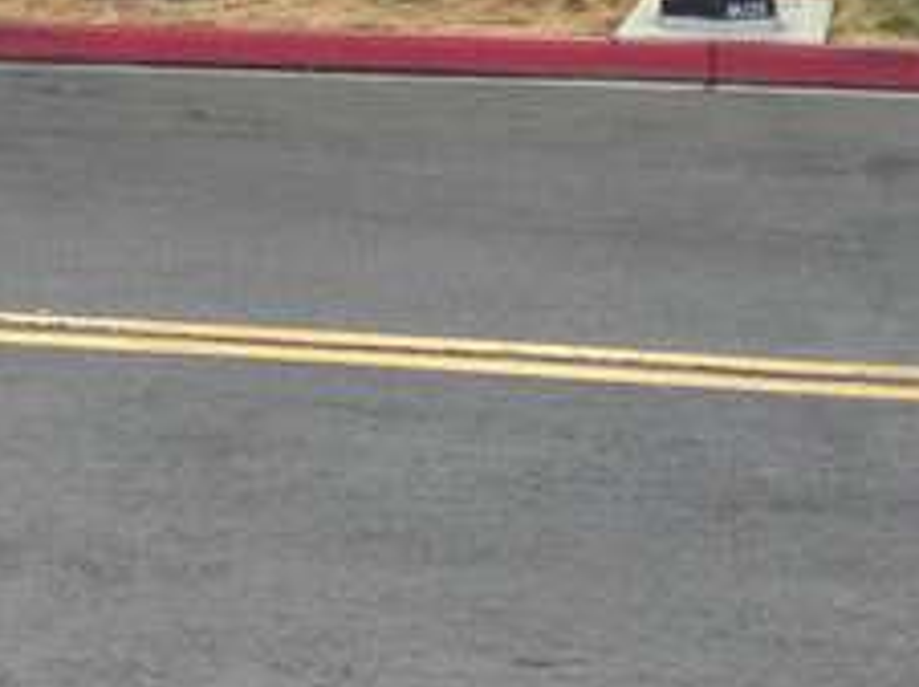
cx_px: 53
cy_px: -199
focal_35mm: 117
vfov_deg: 12.3
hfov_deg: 16.6
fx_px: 3103
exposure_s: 1/159
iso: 50
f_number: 2.4
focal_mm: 4.12
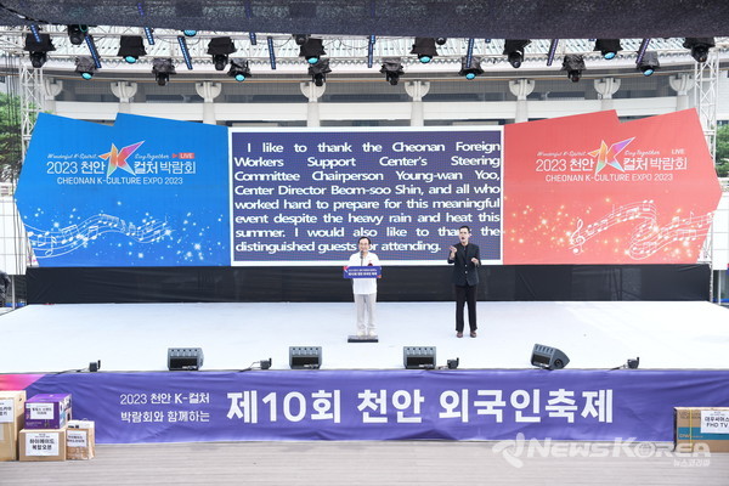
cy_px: 243
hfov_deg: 41.9
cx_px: 364
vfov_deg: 28.6
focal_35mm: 47
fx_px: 952
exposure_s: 1/250
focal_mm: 47
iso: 160
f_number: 4.5
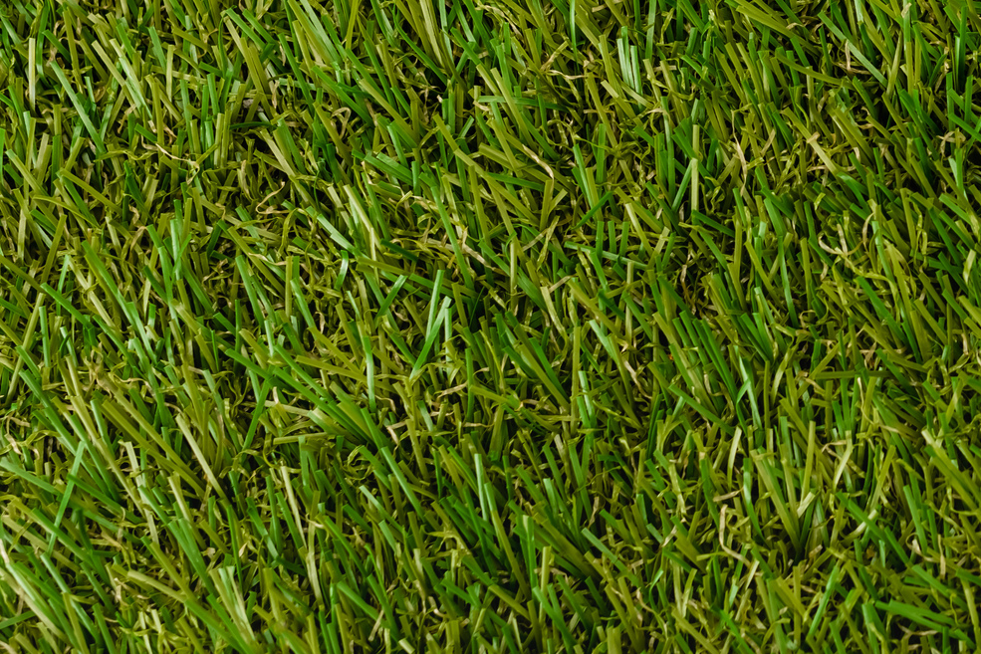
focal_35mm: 130
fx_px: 3543
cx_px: 1188
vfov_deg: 10.4
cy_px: -44
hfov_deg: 15.2
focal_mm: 50
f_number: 5
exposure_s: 1/160
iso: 125
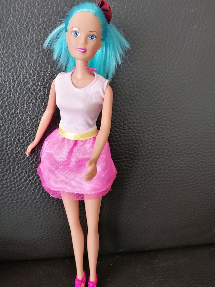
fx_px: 257
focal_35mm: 31
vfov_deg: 58.3
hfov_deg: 45.4
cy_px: 142
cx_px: 116
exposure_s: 1/30
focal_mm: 4.75
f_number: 1.8
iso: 320
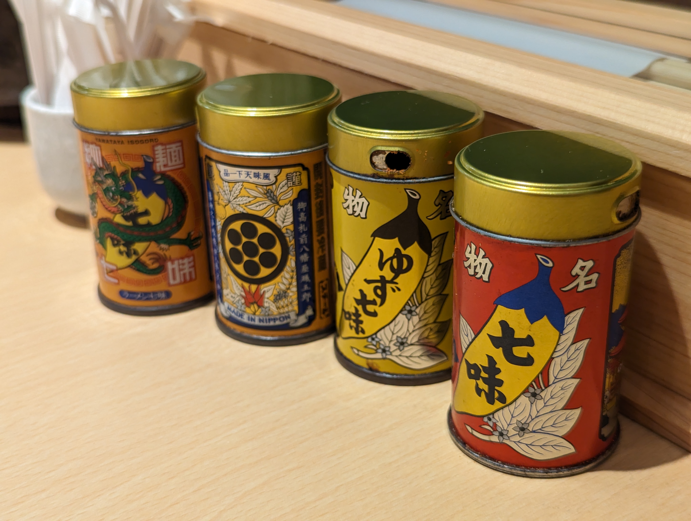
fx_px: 960
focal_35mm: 48
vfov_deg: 30.3
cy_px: 260
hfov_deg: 39.6
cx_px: 346
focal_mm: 6.81
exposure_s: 1/40
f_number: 1.85
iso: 115
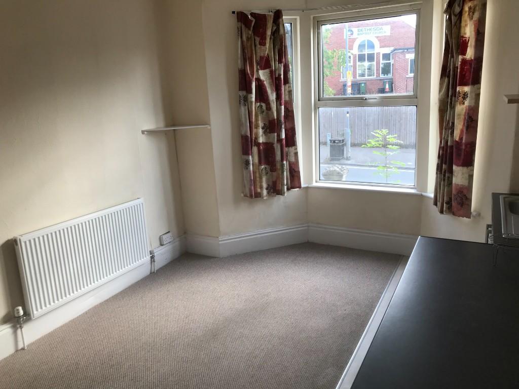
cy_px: 194
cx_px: 260
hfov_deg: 63.4
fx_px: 420
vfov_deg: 49.7
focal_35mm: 28
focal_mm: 3.99
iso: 25
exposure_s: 1/100
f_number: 1.8
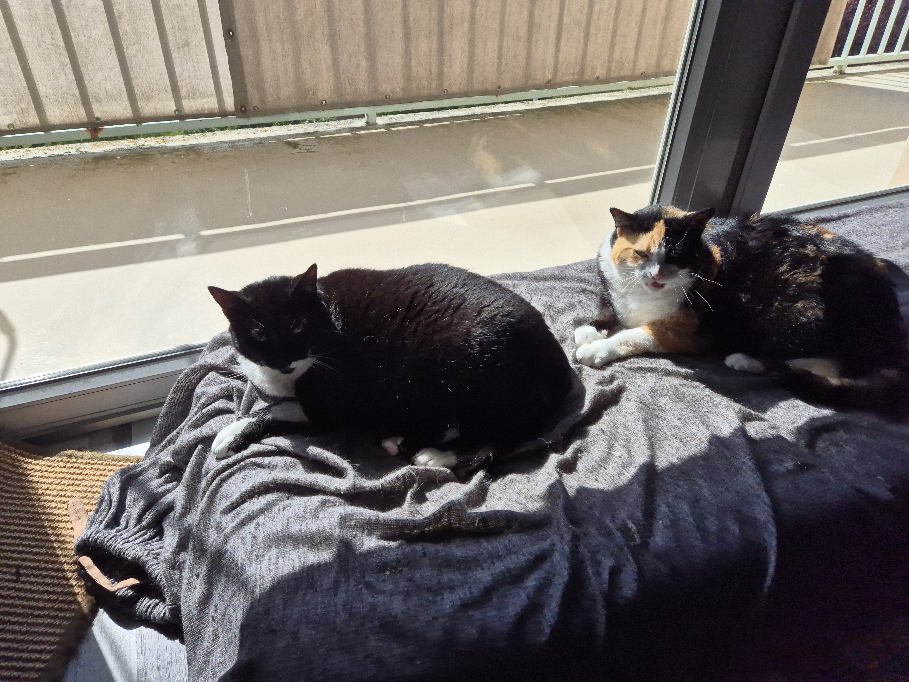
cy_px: 341
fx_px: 604
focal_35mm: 23
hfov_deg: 73.9
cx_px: 454
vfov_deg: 58.9
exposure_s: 1/1648
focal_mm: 5.4
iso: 25
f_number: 1.8
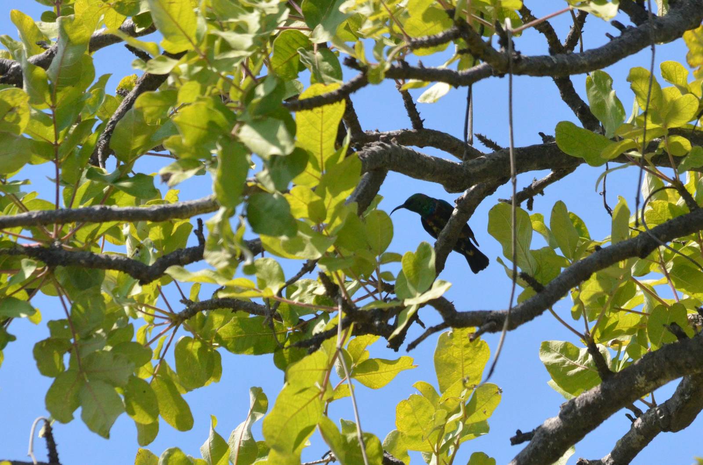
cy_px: 232
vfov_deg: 1.8
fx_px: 14617
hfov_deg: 2.8
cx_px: 352
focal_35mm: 750
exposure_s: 1/2000
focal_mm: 500
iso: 2500
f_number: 13
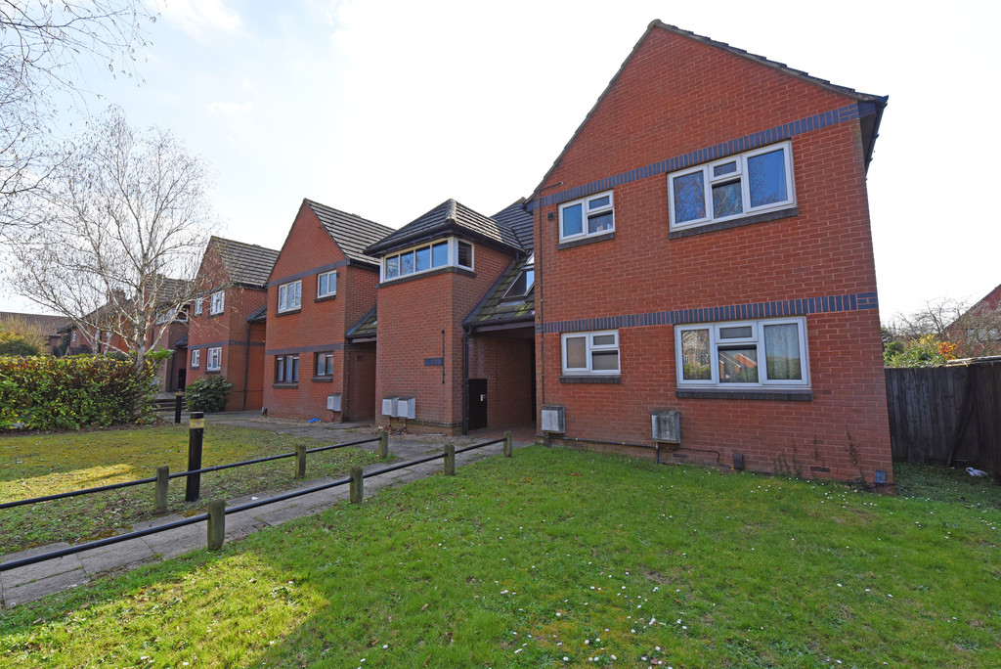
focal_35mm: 15
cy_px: 334
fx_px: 417
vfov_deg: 77.4
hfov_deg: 100.4
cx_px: 500
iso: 800
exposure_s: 1/1000
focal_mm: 15
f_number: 7.1
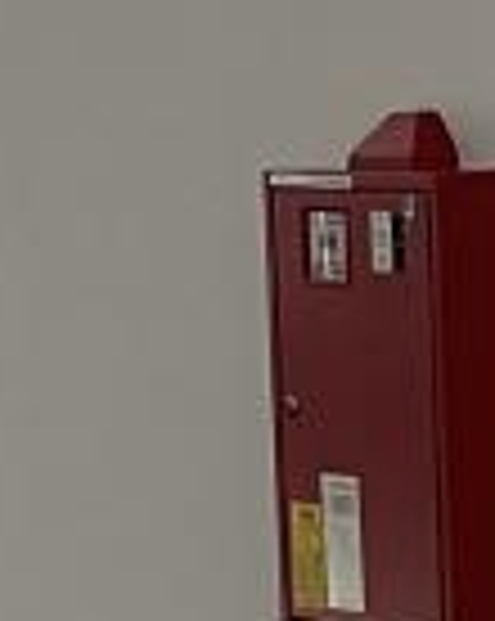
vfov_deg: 8.2
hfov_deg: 6.5
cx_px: 328
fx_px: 4331
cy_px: 356
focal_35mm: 236
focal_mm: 4.2
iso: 250
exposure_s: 1/60
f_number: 1.6
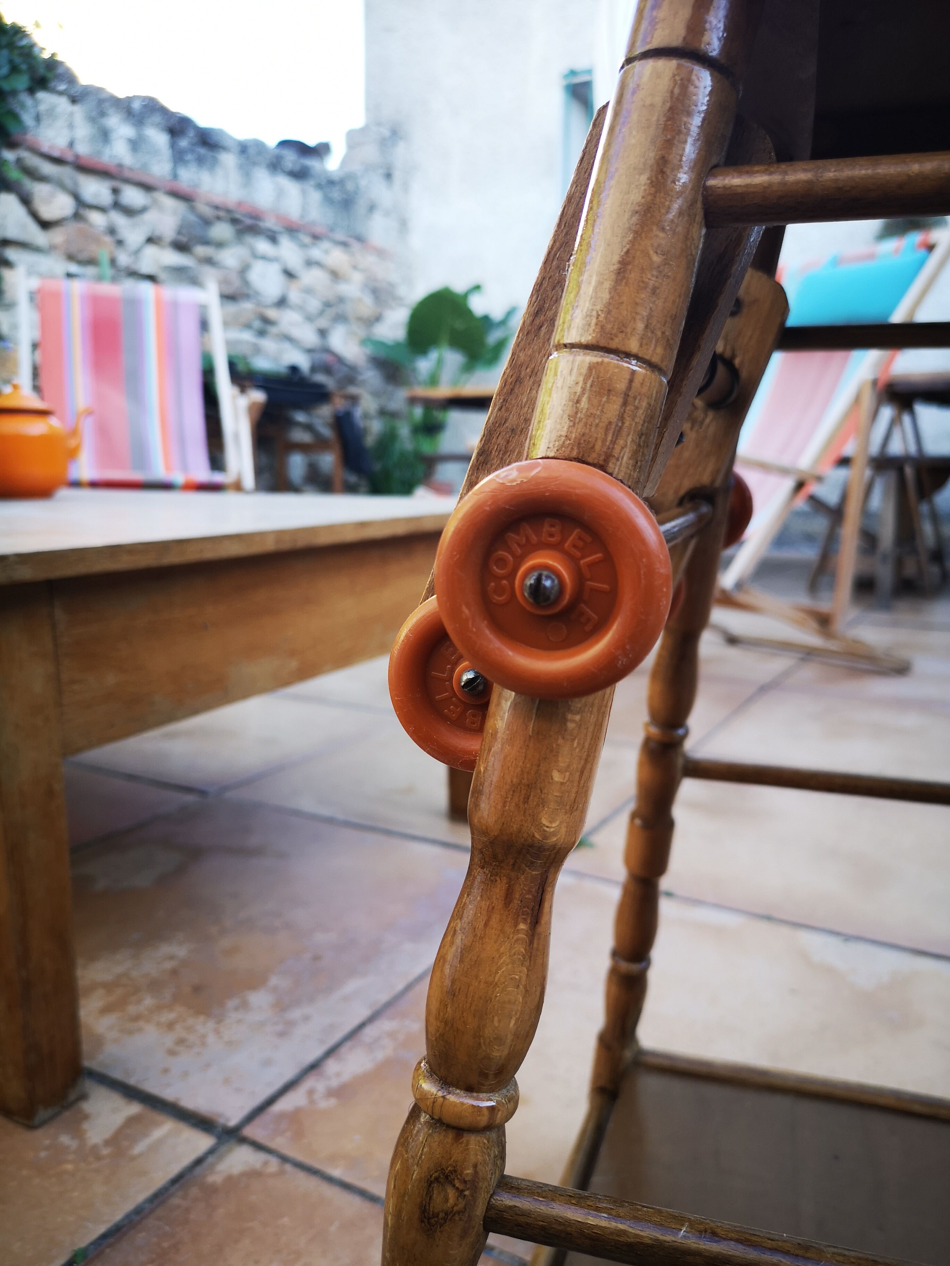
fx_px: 988
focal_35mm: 27
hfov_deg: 51.4
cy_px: 633
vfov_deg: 65.3
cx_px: 475
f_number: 1.8
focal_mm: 5.58
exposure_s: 1/100
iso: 80
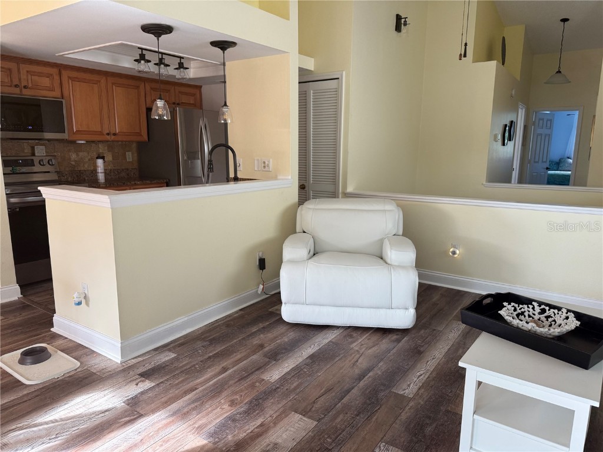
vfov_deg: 56.8
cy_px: 226
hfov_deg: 71.6
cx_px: 302
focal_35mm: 24
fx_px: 418
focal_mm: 6.76
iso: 160
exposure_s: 1/120
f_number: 1.78
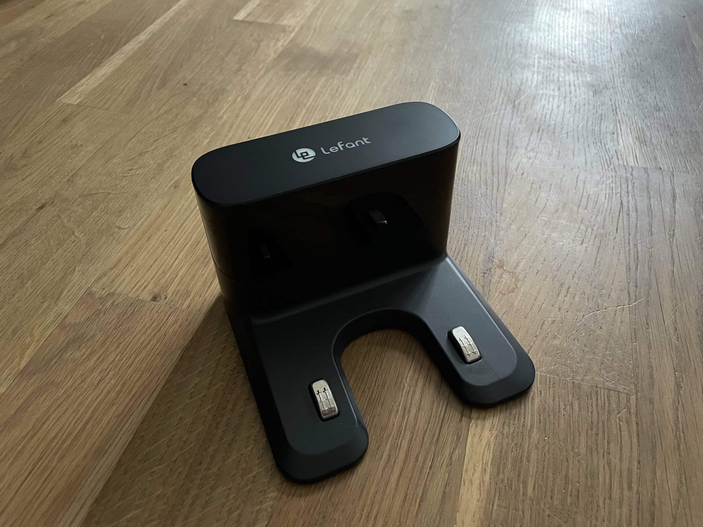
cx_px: 352
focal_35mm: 26
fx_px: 528
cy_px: 264
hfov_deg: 67.3
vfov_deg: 53.1
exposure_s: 1/30
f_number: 1.6
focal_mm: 4.2
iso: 640
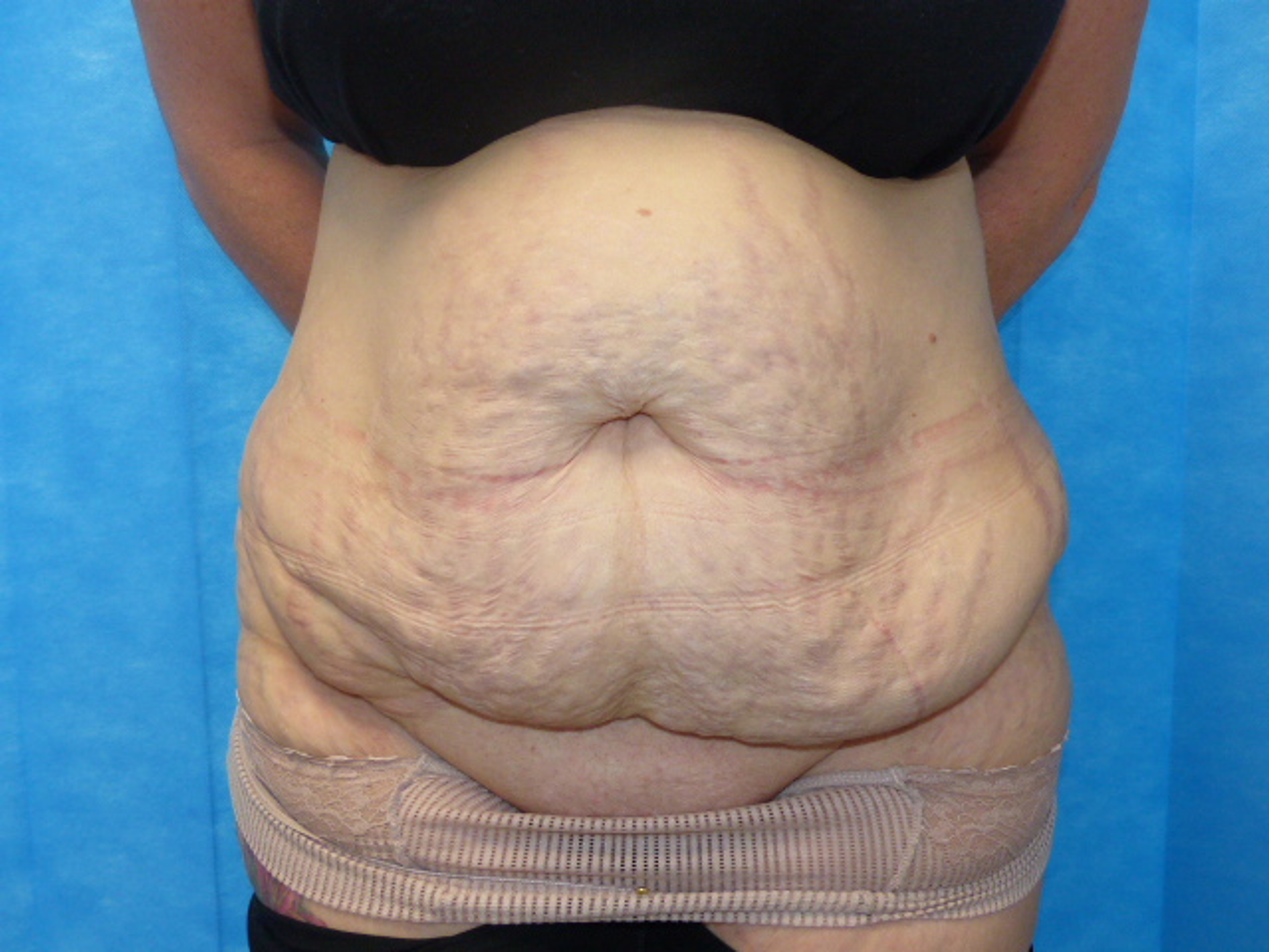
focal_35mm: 32
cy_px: 476
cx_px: 634
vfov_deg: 44.2
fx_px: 1173
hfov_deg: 56.8
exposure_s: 1/100
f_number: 2.8
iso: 400
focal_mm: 5.8
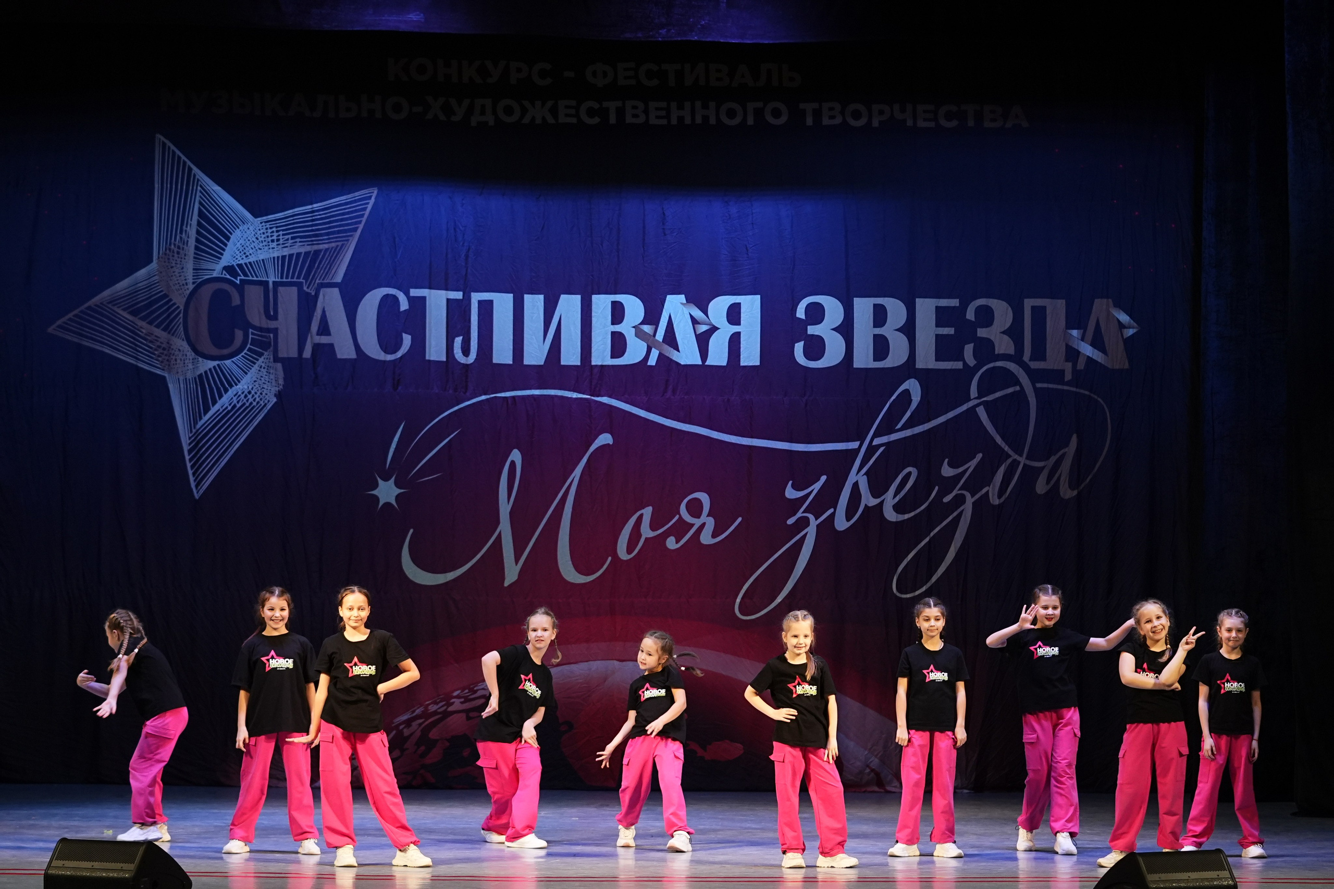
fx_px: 3891
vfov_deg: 13.0
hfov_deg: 19.5
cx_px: 667
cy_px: 444
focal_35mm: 105
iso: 1600
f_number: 2.8
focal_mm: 70
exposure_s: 1/400
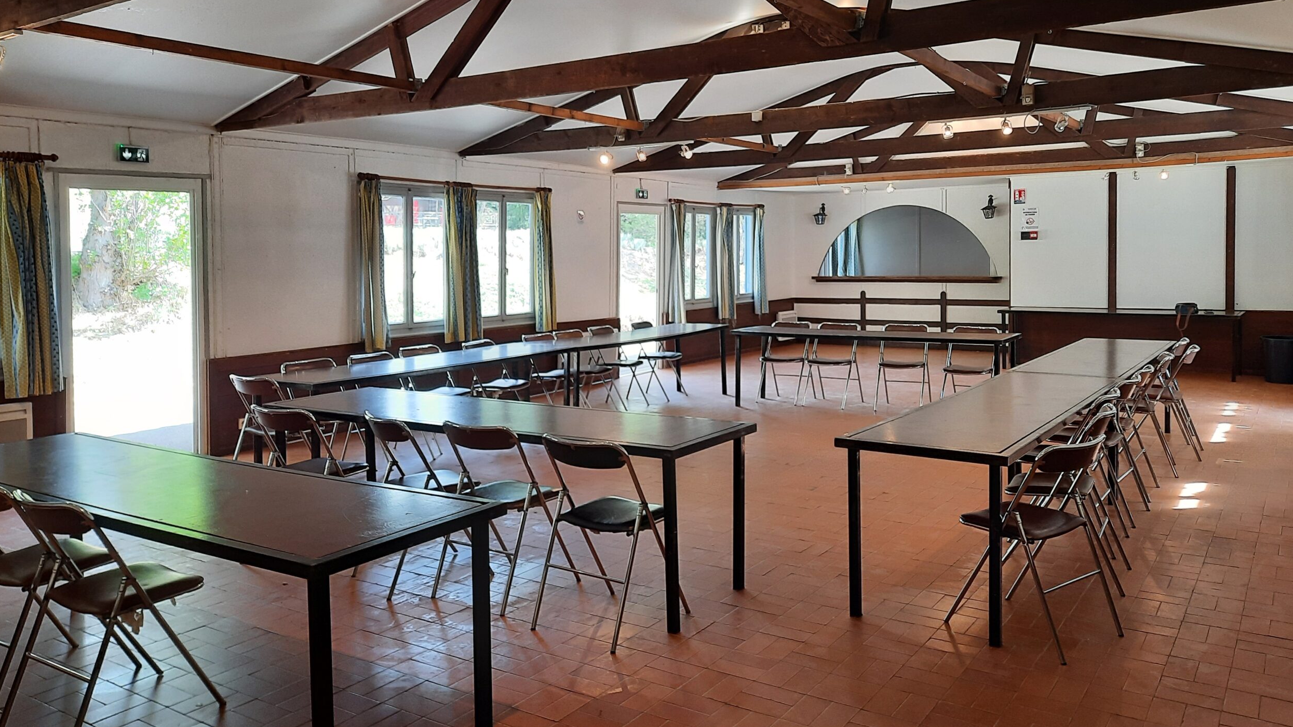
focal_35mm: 28
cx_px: 663
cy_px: 294
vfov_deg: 41.3
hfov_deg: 67.9
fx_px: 960
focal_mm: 4.6
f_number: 2
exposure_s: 1/60
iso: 100
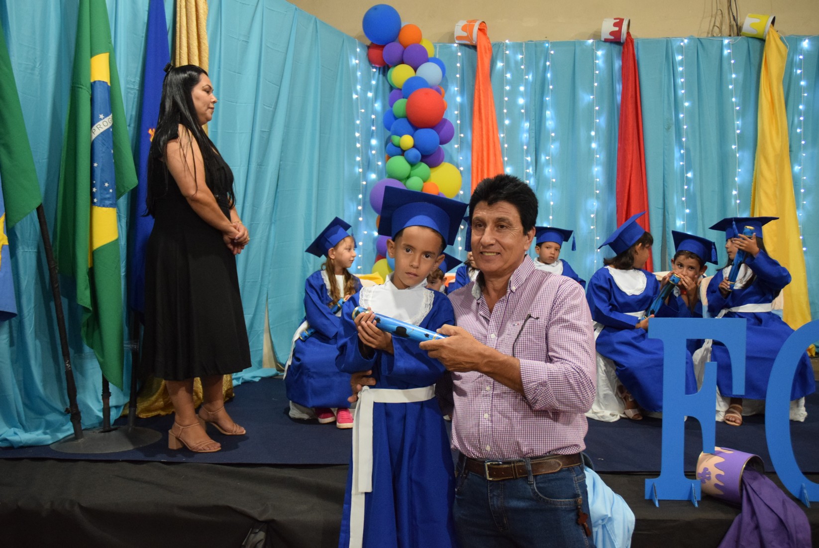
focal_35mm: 33
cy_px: 274
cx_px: 410
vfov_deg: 40.0
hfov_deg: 57.2
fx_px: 751
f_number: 3.5
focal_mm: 22
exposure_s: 1/60
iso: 2500
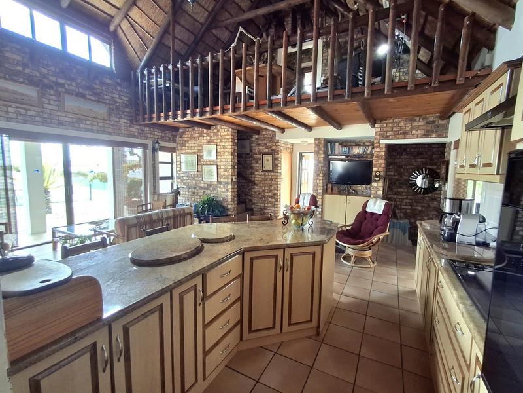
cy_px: 196
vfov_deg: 78.1
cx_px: 262
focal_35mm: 16
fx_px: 242
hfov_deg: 94.5
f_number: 2.2
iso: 80
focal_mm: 1.64
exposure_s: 1/40
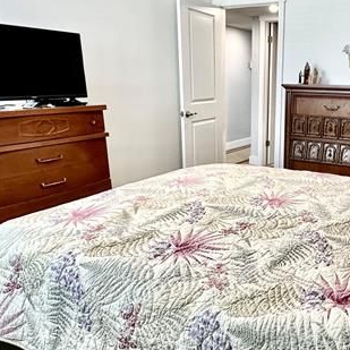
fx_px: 366
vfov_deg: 51.1
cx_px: 276
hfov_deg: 48.4
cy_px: 172
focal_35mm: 32
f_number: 2.2
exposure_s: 1/120
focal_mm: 2.22
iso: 200
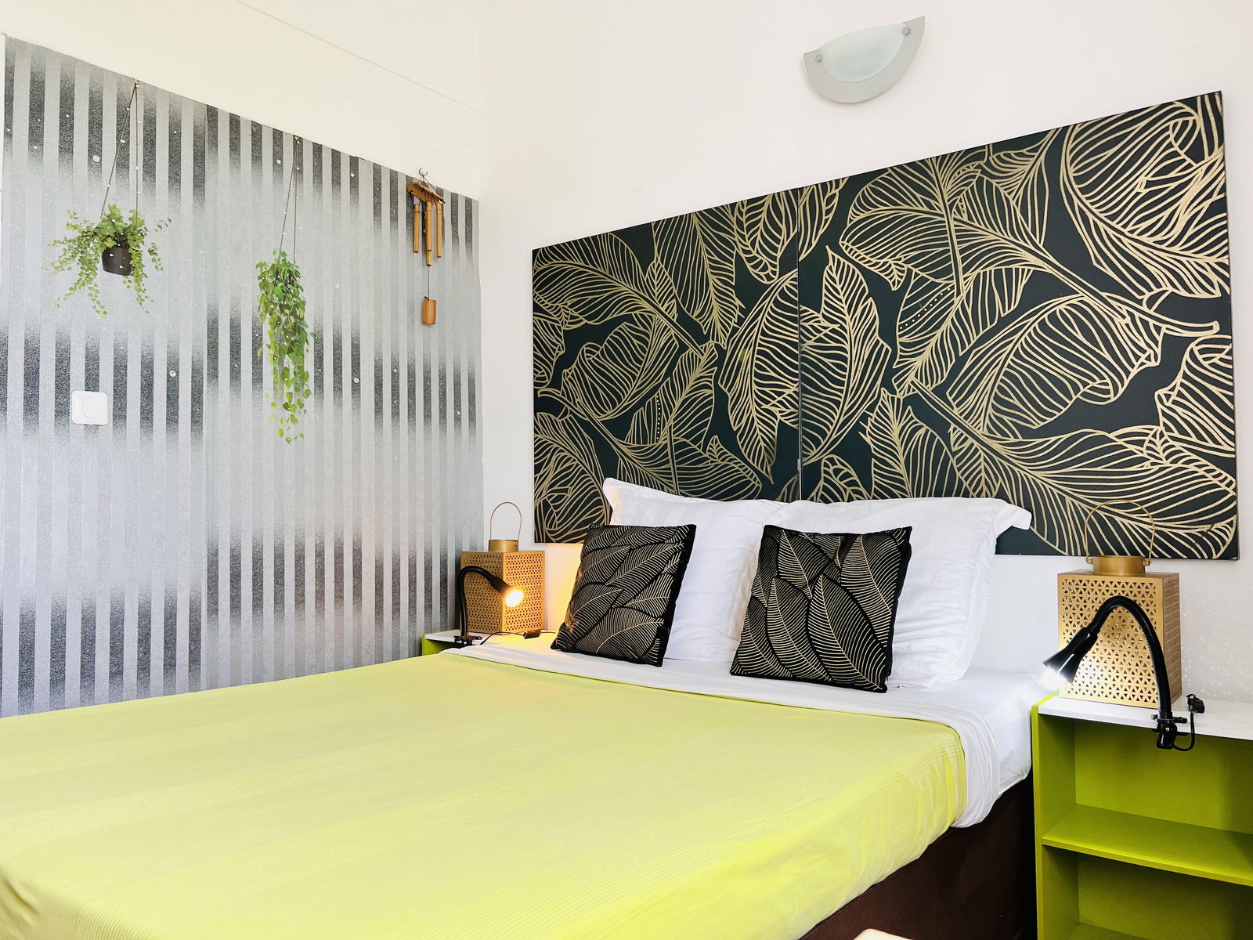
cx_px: 626
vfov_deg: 53.1
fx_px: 941
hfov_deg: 67.3
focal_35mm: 26
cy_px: 470
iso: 80
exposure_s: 1/121
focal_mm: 5.7
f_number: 1.5
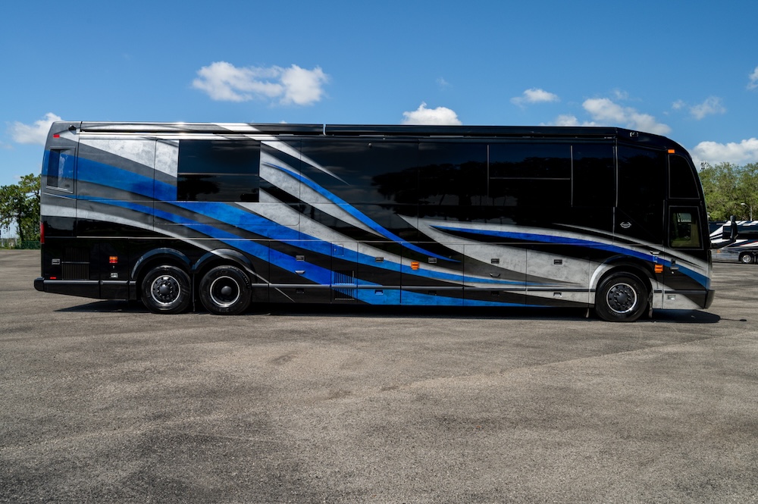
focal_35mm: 24
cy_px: 252
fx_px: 505
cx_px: 379
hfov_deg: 73.8
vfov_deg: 53.1
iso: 100
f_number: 11
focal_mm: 24
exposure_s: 1/125
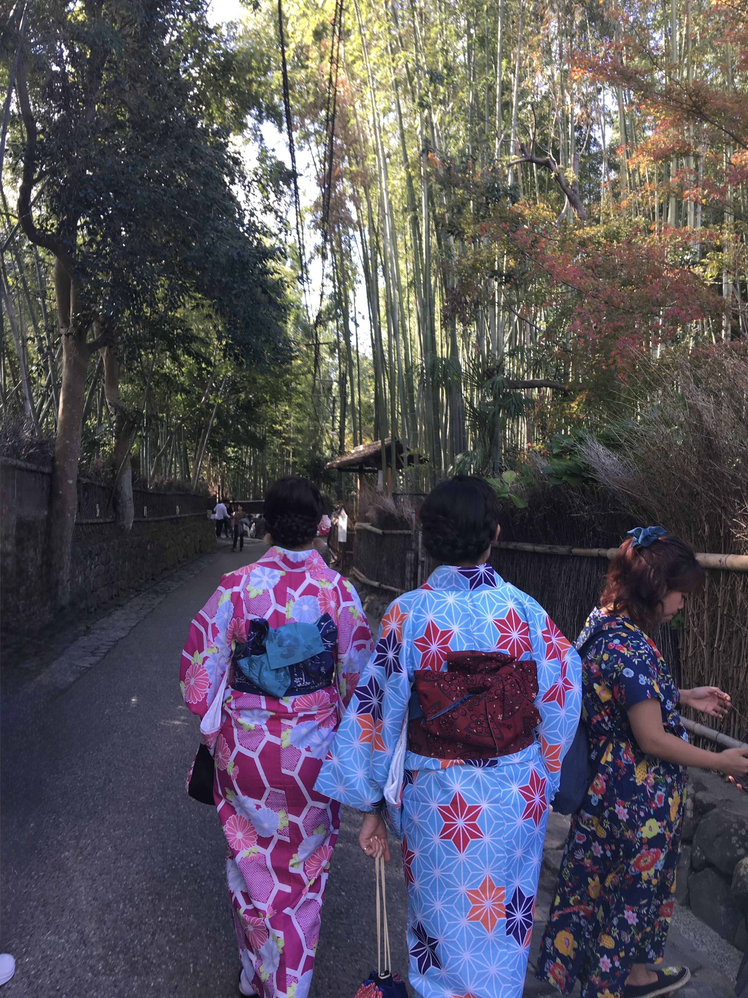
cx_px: 374
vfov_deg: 61.7
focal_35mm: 29
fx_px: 836
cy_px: 499
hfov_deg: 48.2
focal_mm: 4.15
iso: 25
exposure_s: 1/120
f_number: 2.2
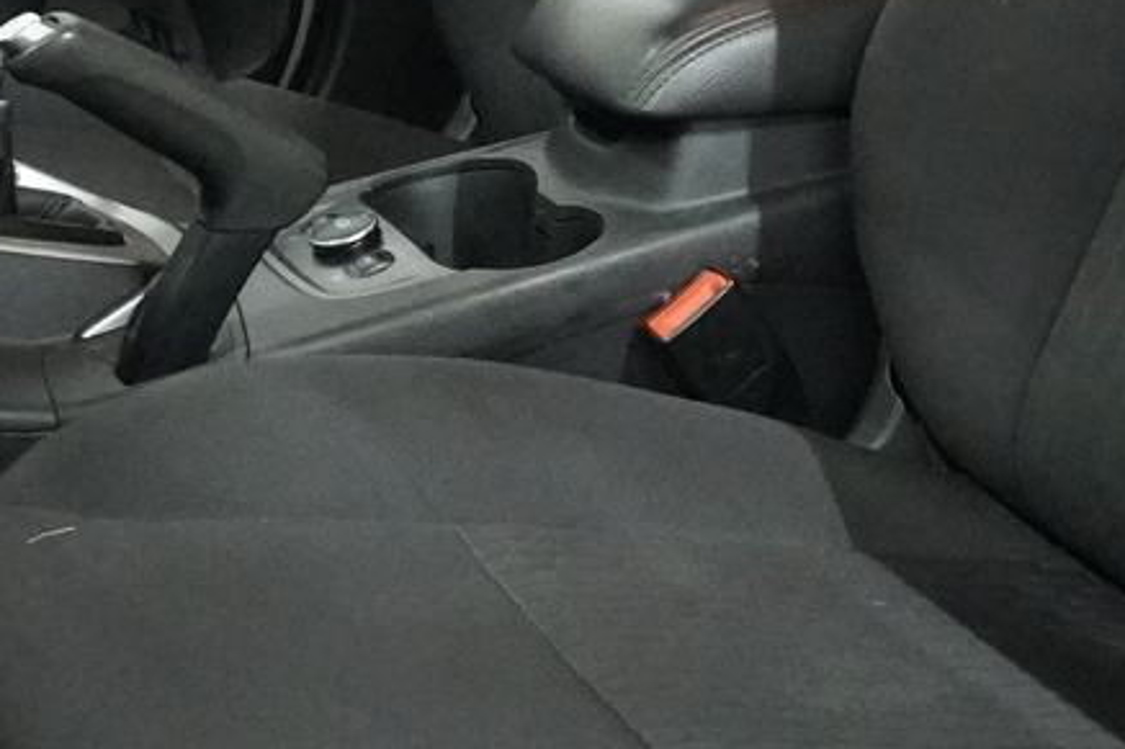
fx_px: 2780
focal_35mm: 89
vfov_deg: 15.2
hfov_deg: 22.8
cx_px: 726
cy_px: 121
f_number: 3.5
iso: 12800
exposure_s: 1/250
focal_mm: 16
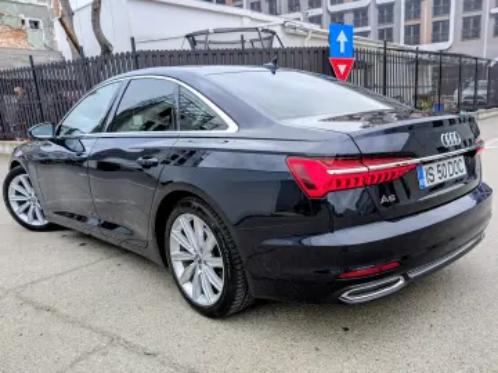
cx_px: 249
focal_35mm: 24
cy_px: 186
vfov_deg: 56.8
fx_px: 345
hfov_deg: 71.6
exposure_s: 1/397
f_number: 1.68
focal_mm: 6.9
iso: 20
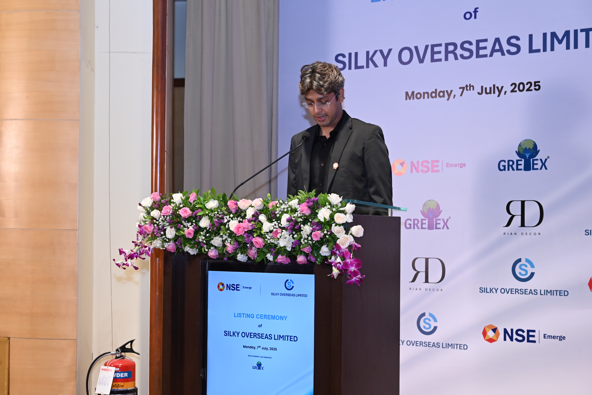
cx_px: 286
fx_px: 971
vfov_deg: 23.0
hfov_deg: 33.9
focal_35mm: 59
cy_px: 202
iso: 1600
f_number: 5.6
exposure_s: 1/125
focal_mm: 57
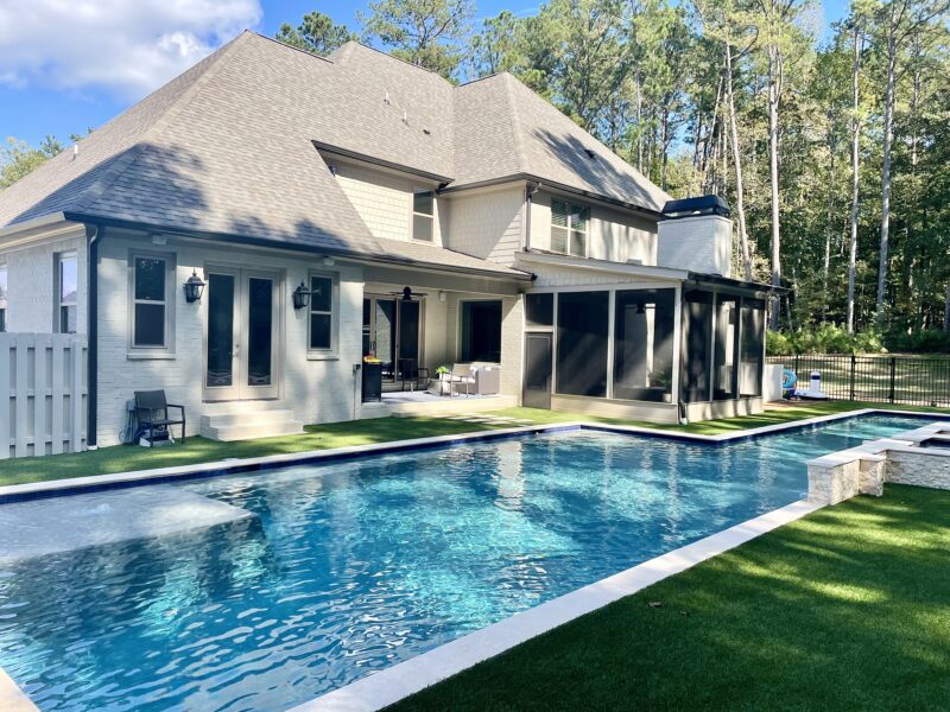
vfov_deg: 53.1
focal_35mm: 26
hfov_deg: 67.3
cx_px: 475
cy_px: 356
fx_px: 714
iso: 32
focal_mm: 4.2
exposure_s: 1/1195
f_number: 1.6
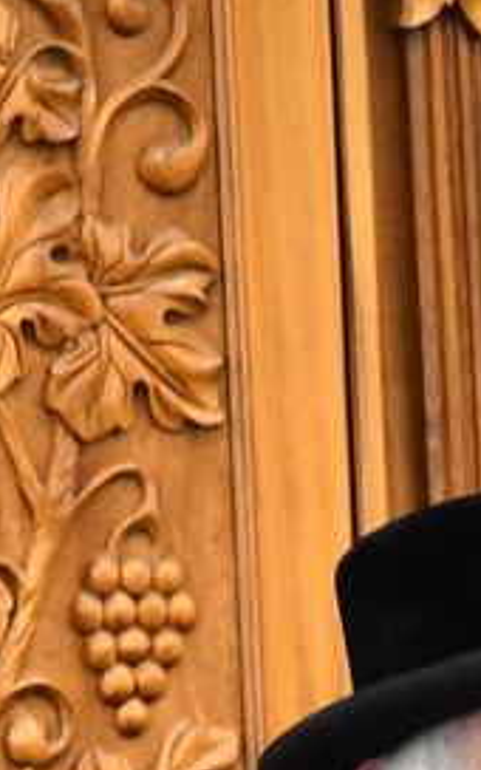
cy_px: 1309
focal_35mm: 1571
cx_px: 659
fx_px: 32950
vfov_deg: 1.3
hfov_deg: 0.8
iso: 4000
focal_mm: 300
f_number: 5.6
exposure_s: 1/160
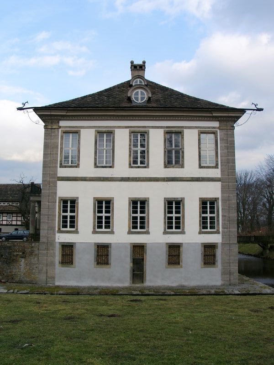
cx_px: 137
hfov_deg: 41.8
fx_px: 359
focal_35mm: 34
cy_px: 182
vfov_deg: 54.0
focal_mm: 7.13
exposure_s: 1/405
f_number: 4
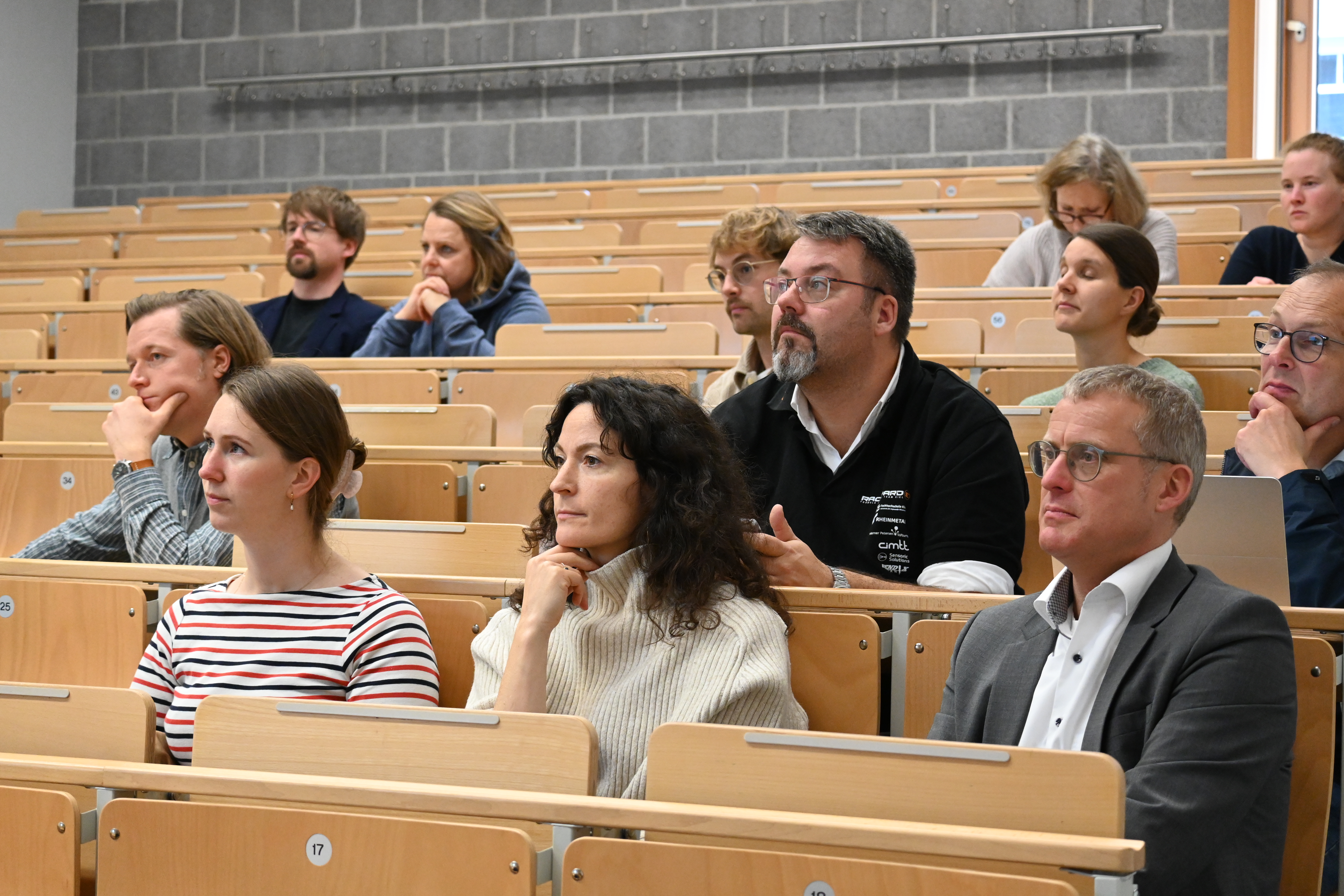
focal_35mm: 75
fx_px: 2800
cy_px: 448
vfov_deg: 18.2
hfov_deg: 27.0
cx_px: 672
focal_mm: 50
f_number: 4.5
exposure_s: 1/80
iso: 3200
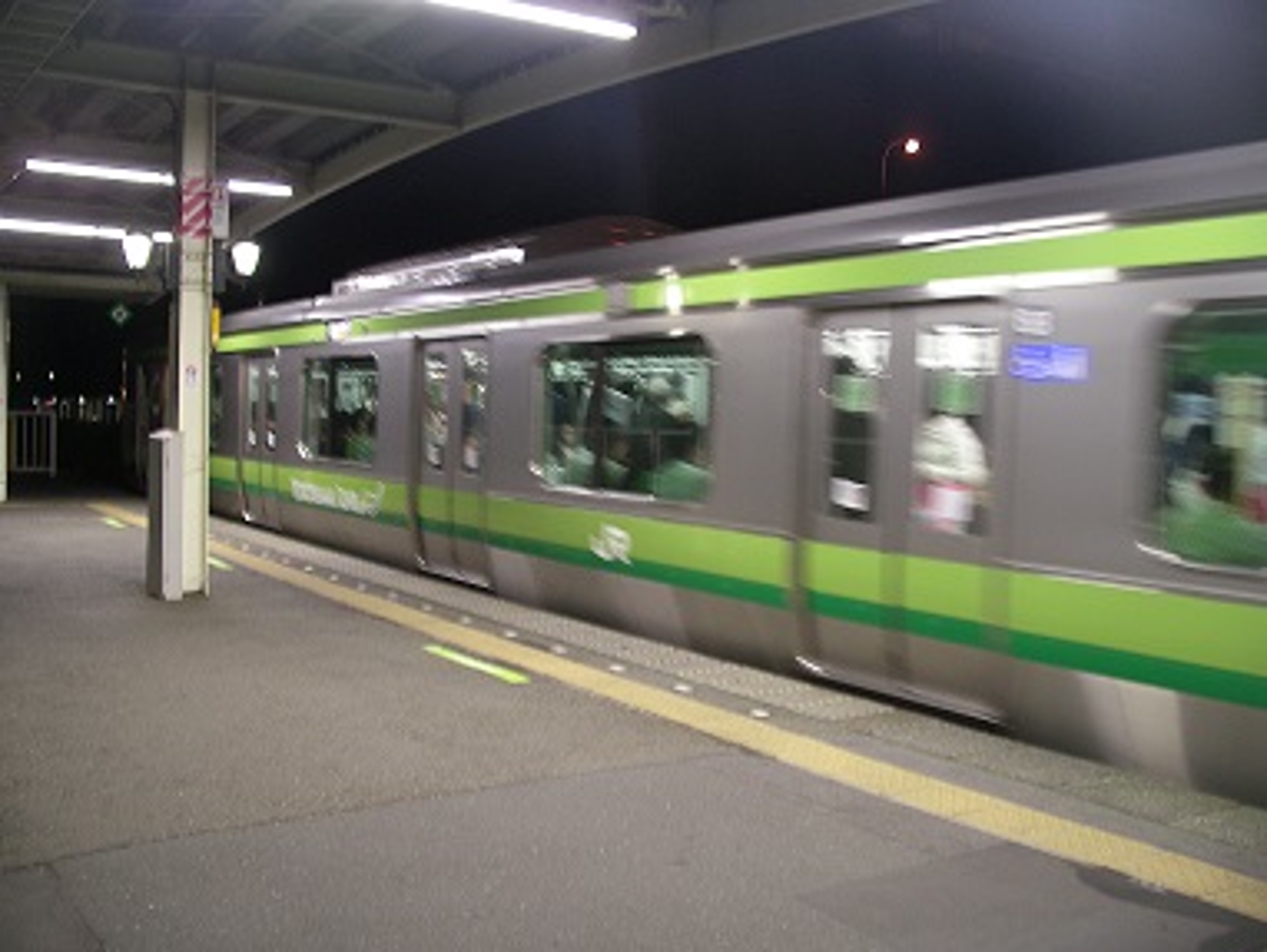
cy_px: 476
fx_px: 1355
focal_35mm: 37
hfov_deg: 50.1
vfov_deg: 38.7
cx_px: 634
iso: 200
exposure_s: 1/10
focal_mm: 7.8
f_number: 2.8
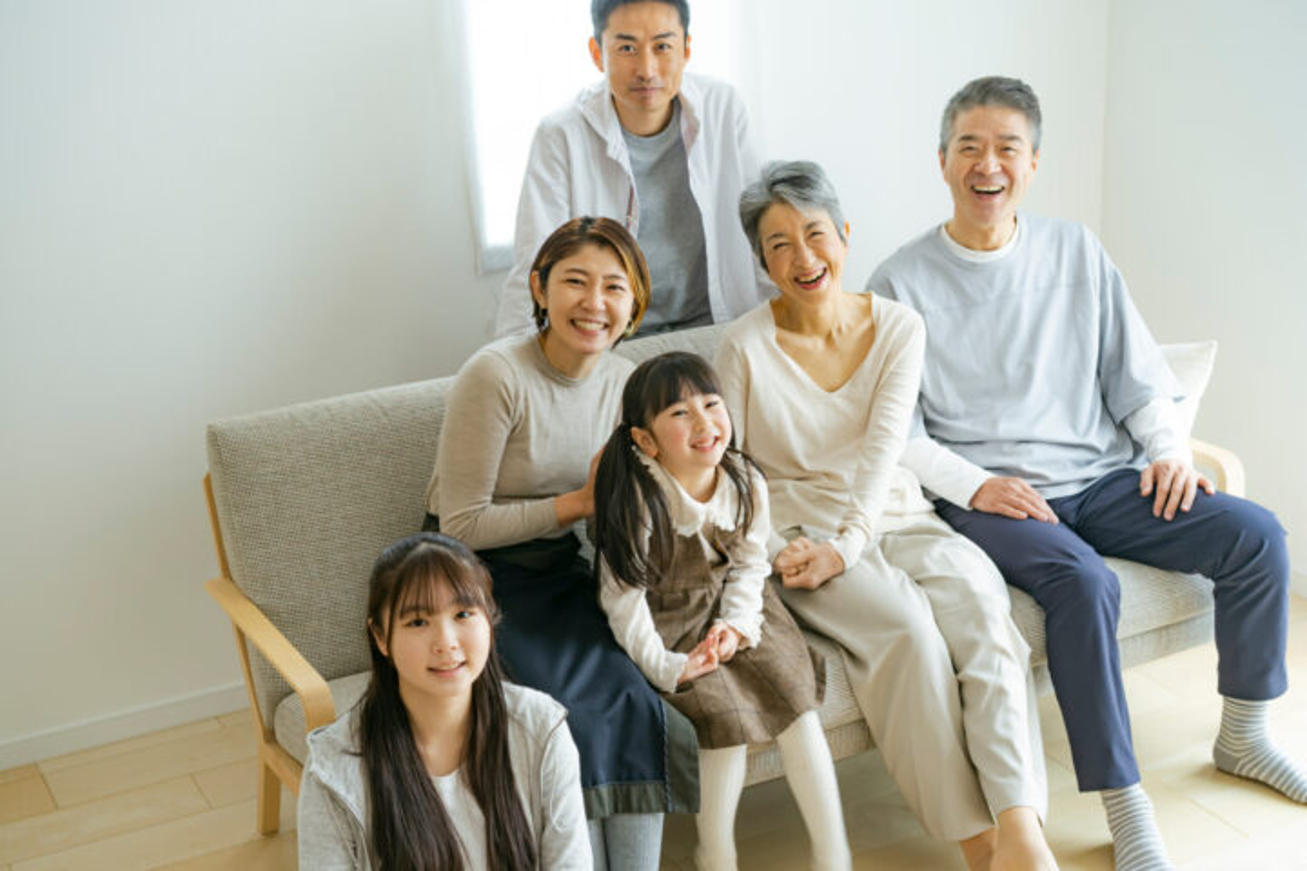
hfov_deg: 36.2
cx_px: 654
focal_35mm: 55
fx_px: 1997
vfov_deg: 24.6
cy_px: 436
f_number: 4.5
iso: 640
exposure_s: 1/60
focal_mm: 55
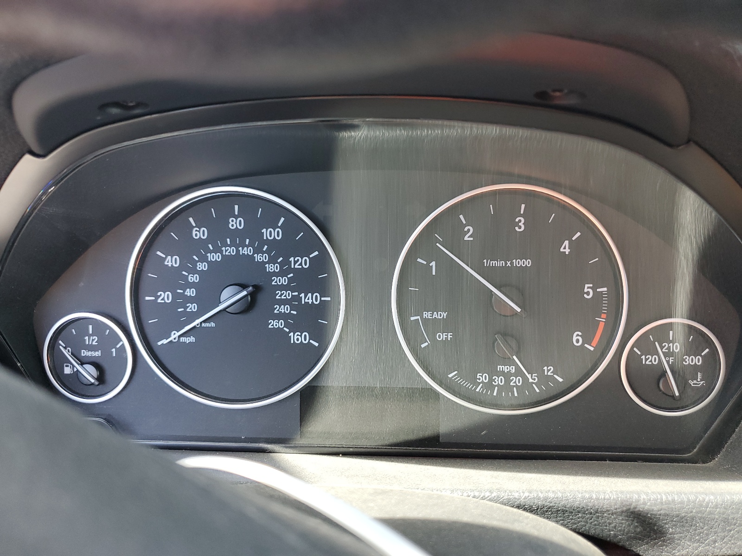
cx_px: 371
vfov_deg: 53.1
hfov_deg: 67.3
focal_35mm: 26
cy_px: 278
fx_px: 557
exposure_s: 1/120
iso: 69
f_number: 1.5
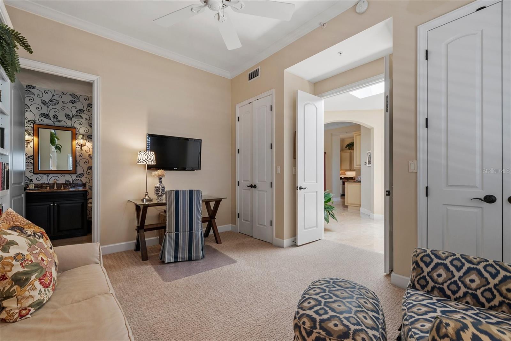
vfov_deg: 77.3
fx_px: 213
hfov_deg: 100.4
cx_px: 256
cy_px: 170
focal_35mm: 15
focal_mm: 15
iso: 250
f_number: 9
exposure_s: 1/1.67
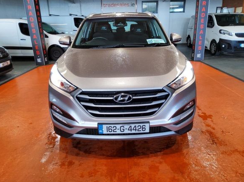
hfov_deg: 65.3
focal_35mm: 27
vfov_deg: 51.3
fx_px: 190
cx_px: 125
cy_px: 92
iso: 200
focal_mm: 3.08
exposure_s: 1/100
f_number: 2
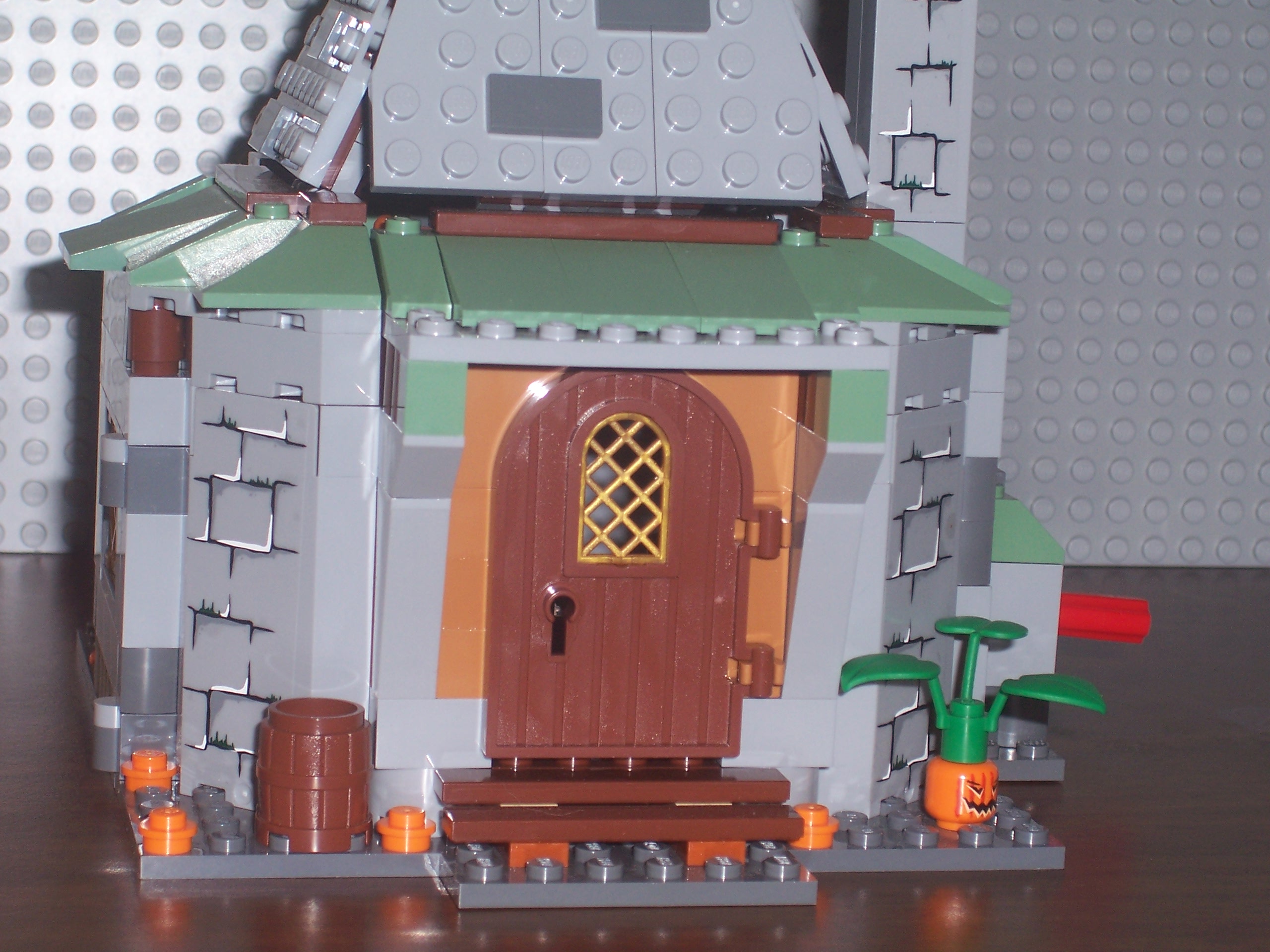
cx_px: 635
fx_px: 3742
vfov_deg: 14.5
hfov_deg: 19.3
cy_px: 476
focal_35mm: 102
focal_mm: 16.8
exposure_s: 1/90
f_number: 4.6
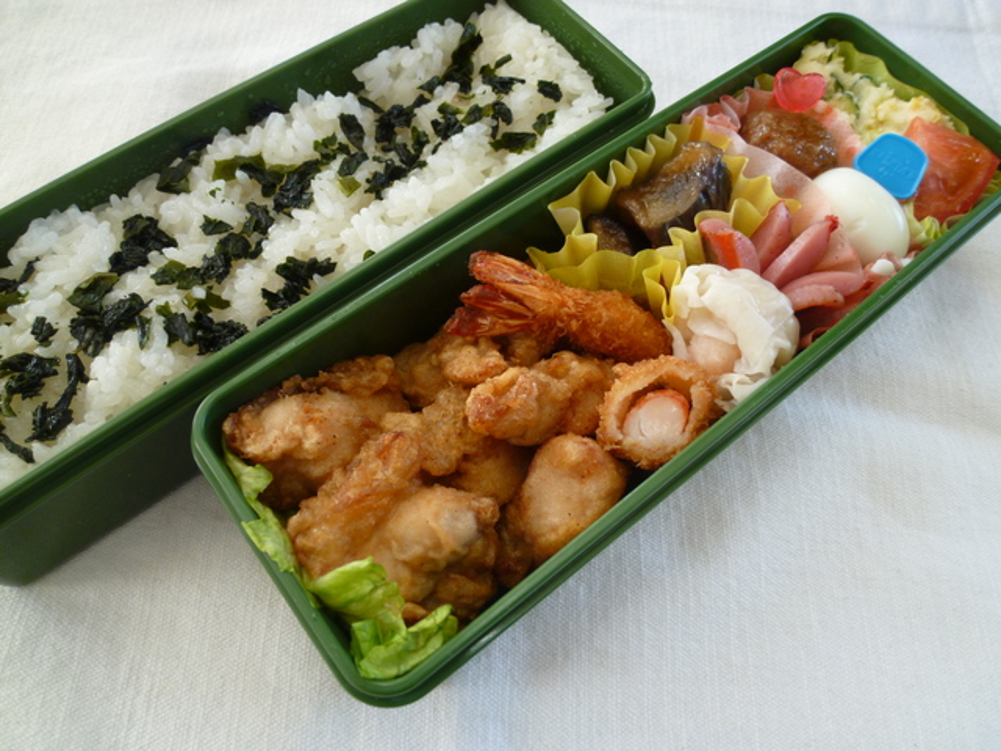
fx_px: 694
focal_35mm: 24
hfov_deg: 71.6
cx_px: 500
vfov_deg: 56.8
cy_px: 376
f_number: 2.2
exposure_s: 1/60
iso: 100
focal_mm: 4.3
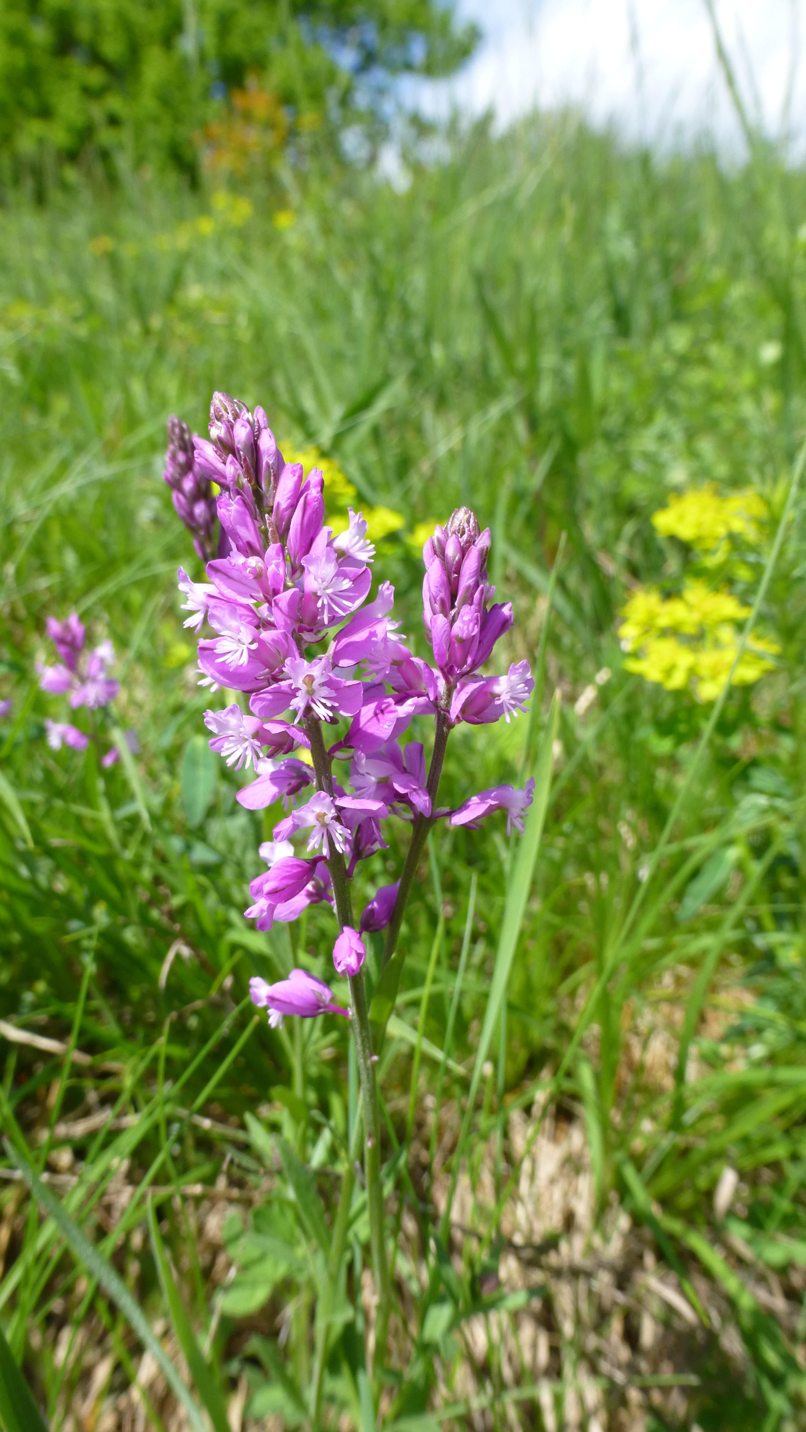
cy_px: 730
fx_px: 1026
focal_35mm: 27
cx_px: 331
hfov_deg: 42.7
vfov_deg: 69.9
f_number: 4
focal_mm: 4.3
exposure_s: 1/500
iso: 100
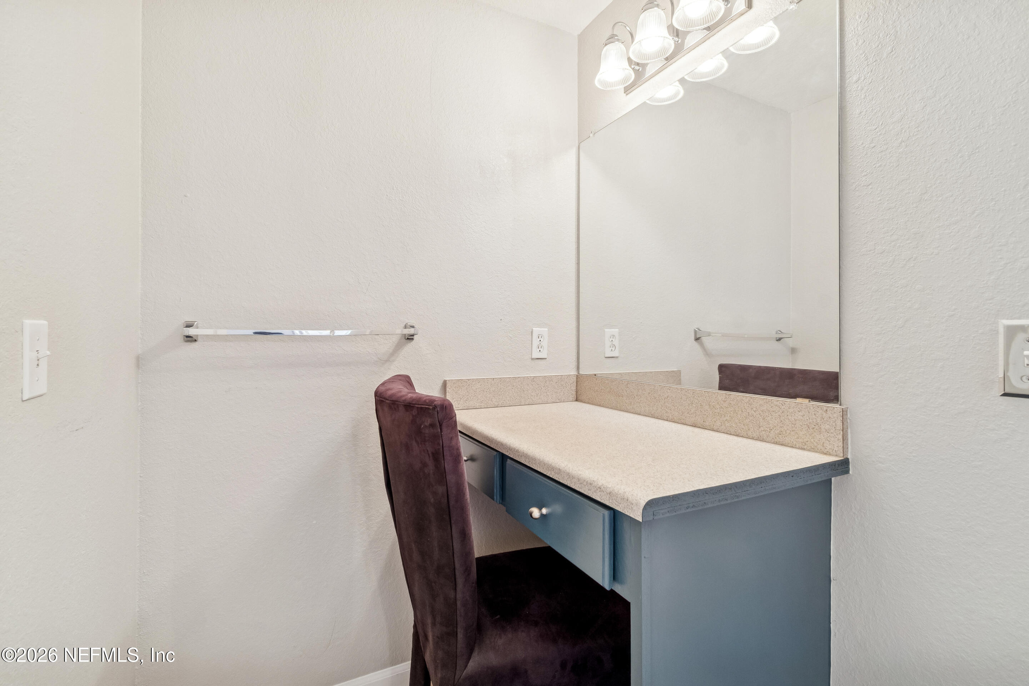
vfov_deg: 77.3
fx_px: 429
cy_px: 343
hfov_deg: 100.4
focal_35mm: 15
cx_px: 514
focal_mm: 10
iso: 400
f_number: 7.1
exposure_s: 1/6
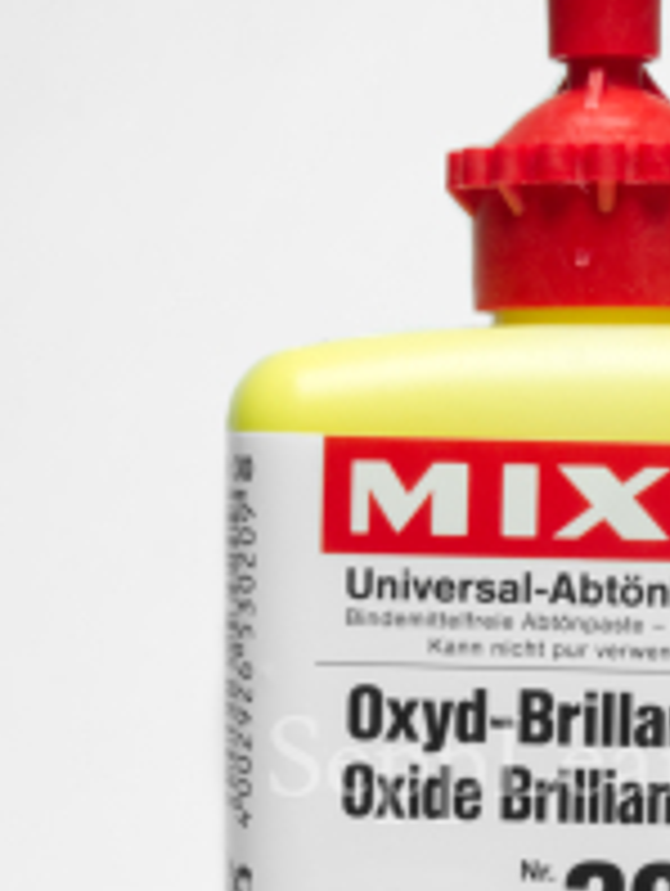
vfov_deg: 12.2
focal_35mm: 162
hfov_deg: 9.1
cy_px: 630
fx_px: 4172
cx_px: 600
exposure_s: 1/10
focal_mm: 40
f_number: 22
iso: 200
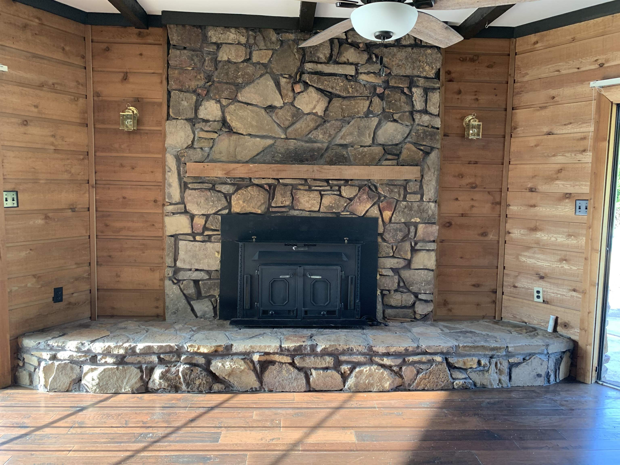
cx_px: 310
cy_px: 232
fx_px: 466
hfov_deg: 67.3
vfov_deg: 53.1
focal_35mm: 26
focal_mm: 4.25
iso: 100
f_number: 1.8
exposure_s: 1/60
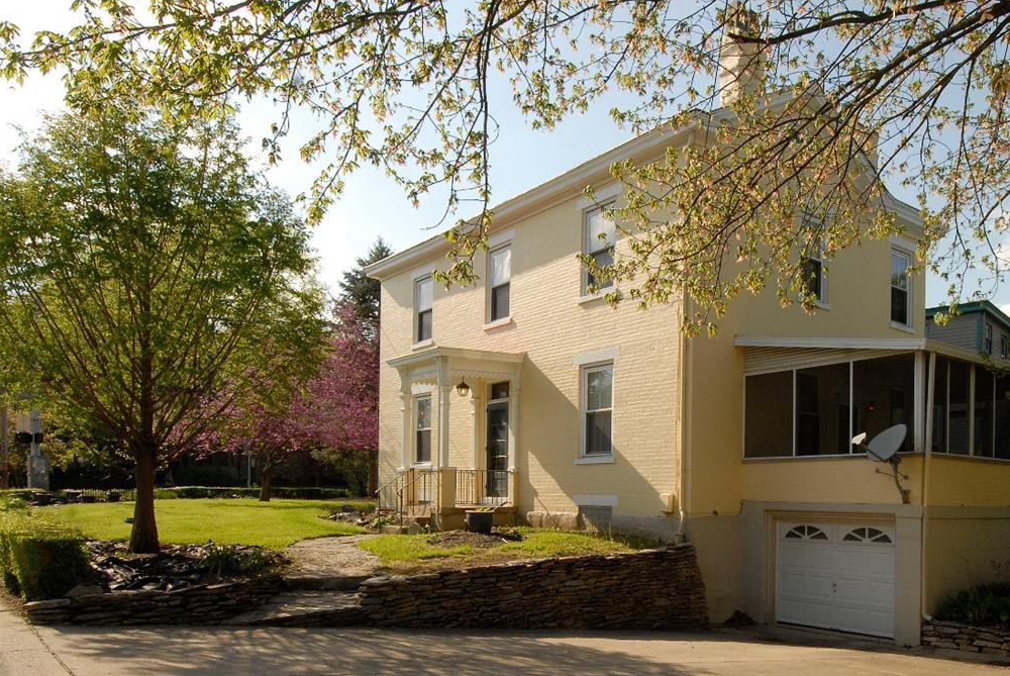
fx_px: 758
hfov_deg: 66.3
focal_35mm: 27
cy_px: 489
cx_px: 634
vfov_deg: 46.7
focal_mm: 12
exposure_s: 1/125
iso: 250
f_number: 14
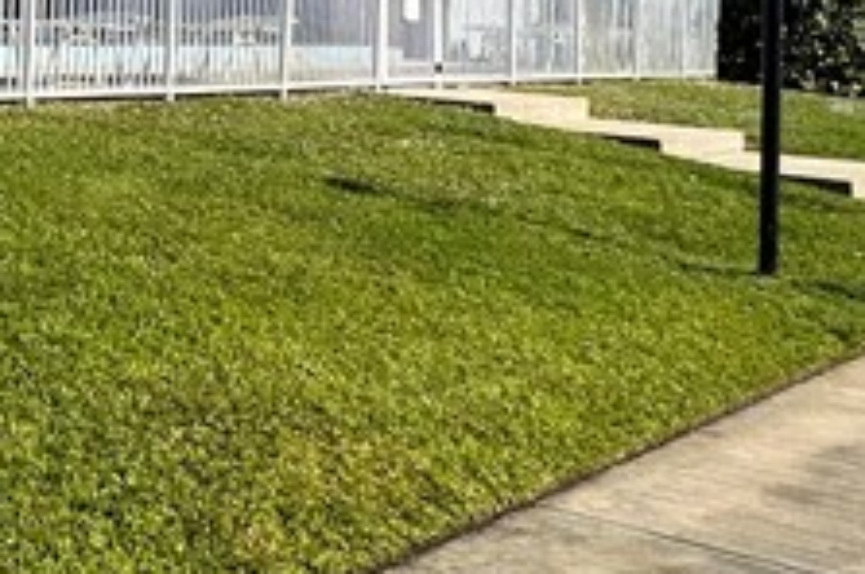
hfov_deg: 22.8
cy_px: 16
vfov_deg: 19.7
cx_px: -524
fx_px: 1608
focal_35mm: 67
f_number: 2.2
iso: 40
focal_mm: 2.22
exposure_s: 1/2398
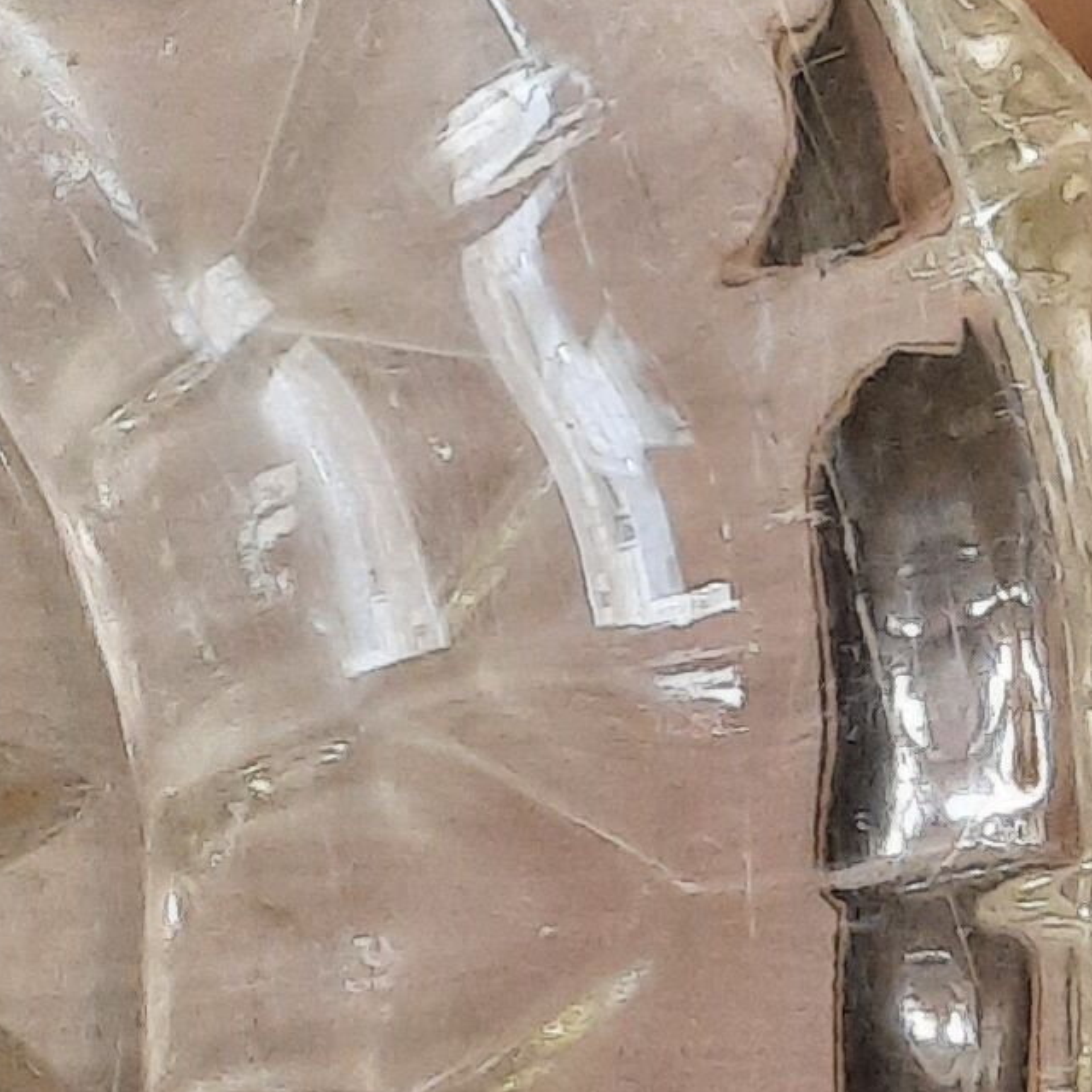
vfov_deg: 12.6
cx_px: -705
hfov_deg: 11.9
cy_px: 691
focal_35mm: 138
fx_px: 4925
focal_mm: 4.6
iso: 320
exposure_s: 1/50
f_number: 2
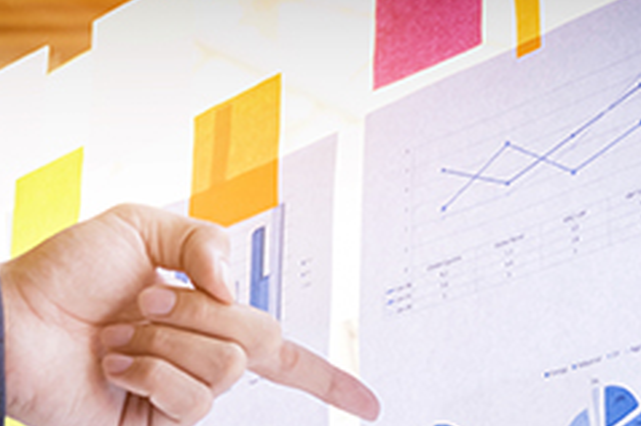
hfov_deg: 18.9
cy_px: 522
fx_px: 1922
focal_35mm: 108
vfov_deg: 12.3
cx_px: 357
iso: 500
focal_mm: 28.9
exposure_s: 1/60
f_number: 3.2
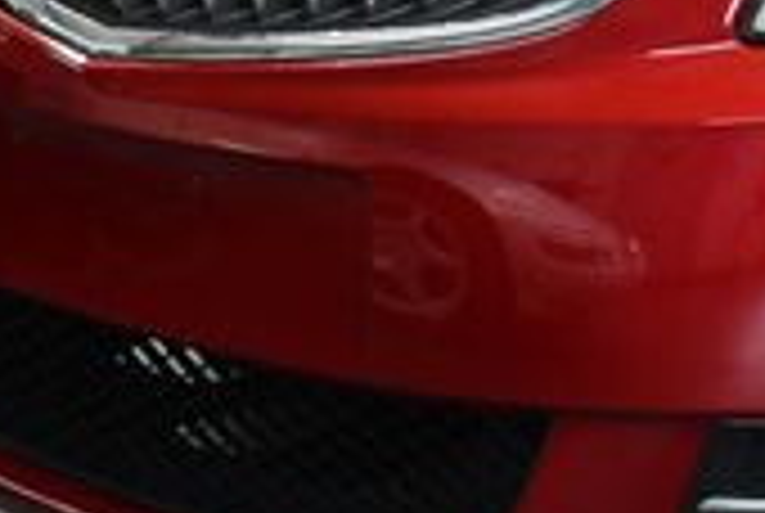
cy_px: 63
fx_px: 4641
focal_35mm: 218
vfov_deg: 6.3
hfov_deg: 9.2
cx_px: 1094
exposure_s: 1/125
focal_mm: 29
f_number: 4.2
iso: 1000
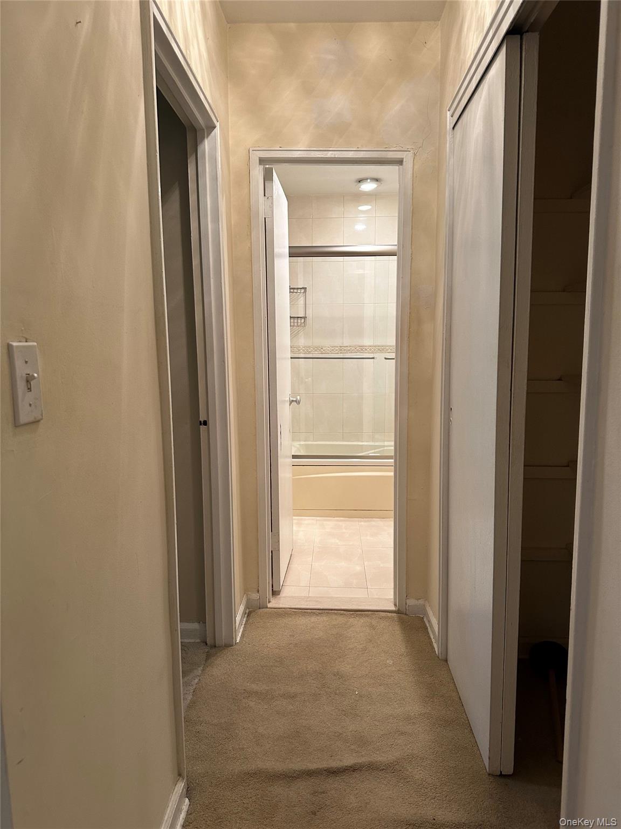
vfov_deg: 71.6
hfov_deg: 56.8
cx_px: 310
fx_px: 574
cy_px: 414
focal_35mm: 24
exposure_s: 1/60
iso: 160
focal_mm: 6.86
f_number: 1.78
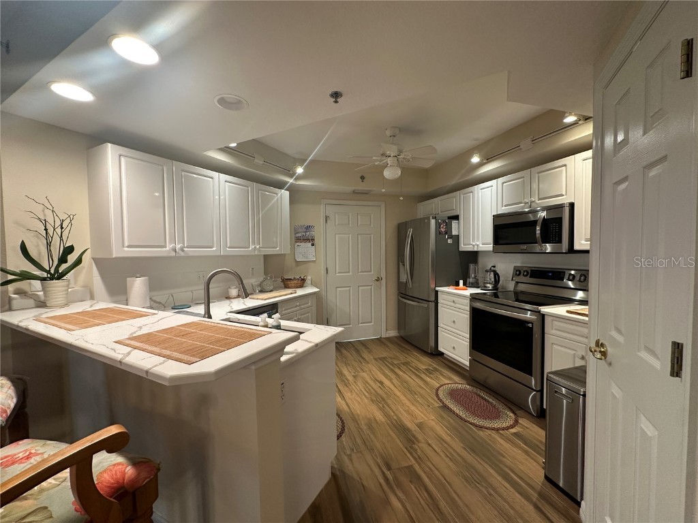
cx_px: 349
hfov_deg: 102.1
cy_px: 262
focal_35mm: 14
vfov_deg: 85.7
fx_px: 282
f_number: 2.2
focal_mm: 2.22
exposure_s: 1/60
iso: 160
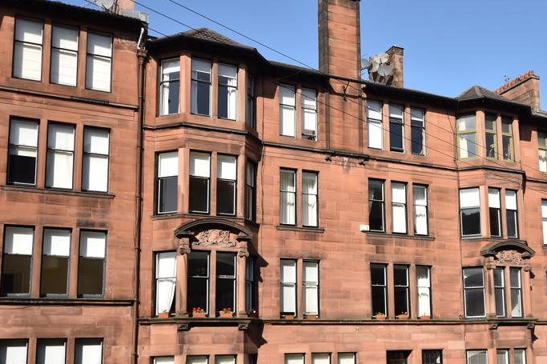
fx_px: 684
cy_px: 252
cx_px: 372
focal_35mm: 45
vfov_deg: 29.6
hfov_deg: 42.9
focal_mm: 20
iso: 100
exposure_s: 1/1000
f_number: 3.5
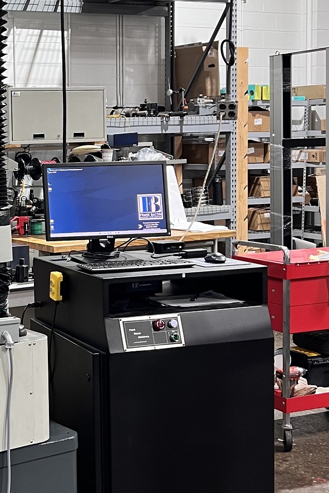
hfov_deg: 20.7
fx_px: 836
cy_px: 207
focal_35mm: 61
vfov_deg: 32.8
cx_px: -71
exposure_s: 1/60
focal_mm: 5.7
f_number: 1.5
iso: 160
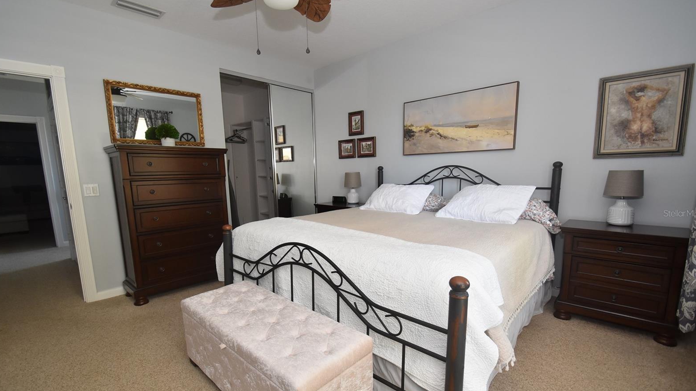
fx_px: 295
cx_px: 349
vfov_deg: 66.9
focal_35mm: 16
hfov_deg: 99.4
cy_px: 213
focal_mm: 10
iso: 800
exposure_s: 1/80
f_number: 4
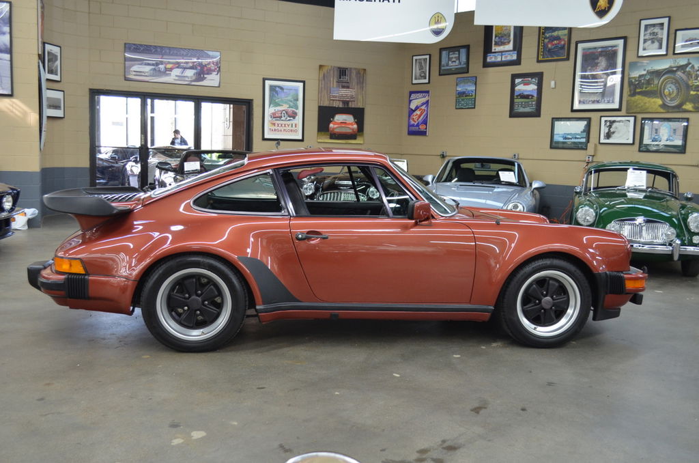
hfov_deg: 57.3
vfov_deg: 39.8
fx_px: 639
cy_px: 232
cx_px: 350
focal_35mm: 33
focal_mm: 22
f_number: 4
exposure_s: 1/60
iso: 800
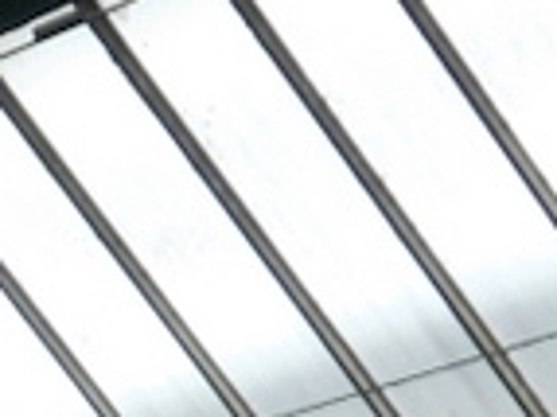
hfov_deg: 7.3
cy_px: 1421
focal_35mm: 261
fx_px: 4196
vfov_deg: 5.3
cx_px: -576
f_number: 3.9
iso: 160
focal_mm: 17
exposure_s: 1/60
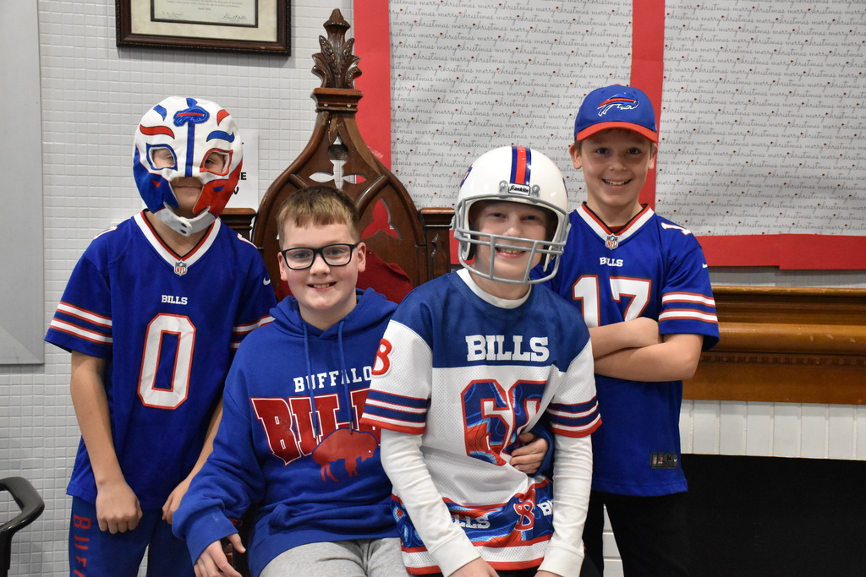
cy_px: 288
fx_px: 1227
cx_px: 433
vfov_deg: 26.5
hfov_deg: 38.9
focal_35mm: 51
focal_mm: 34
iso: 6400
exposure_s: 1/400
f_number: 4.5
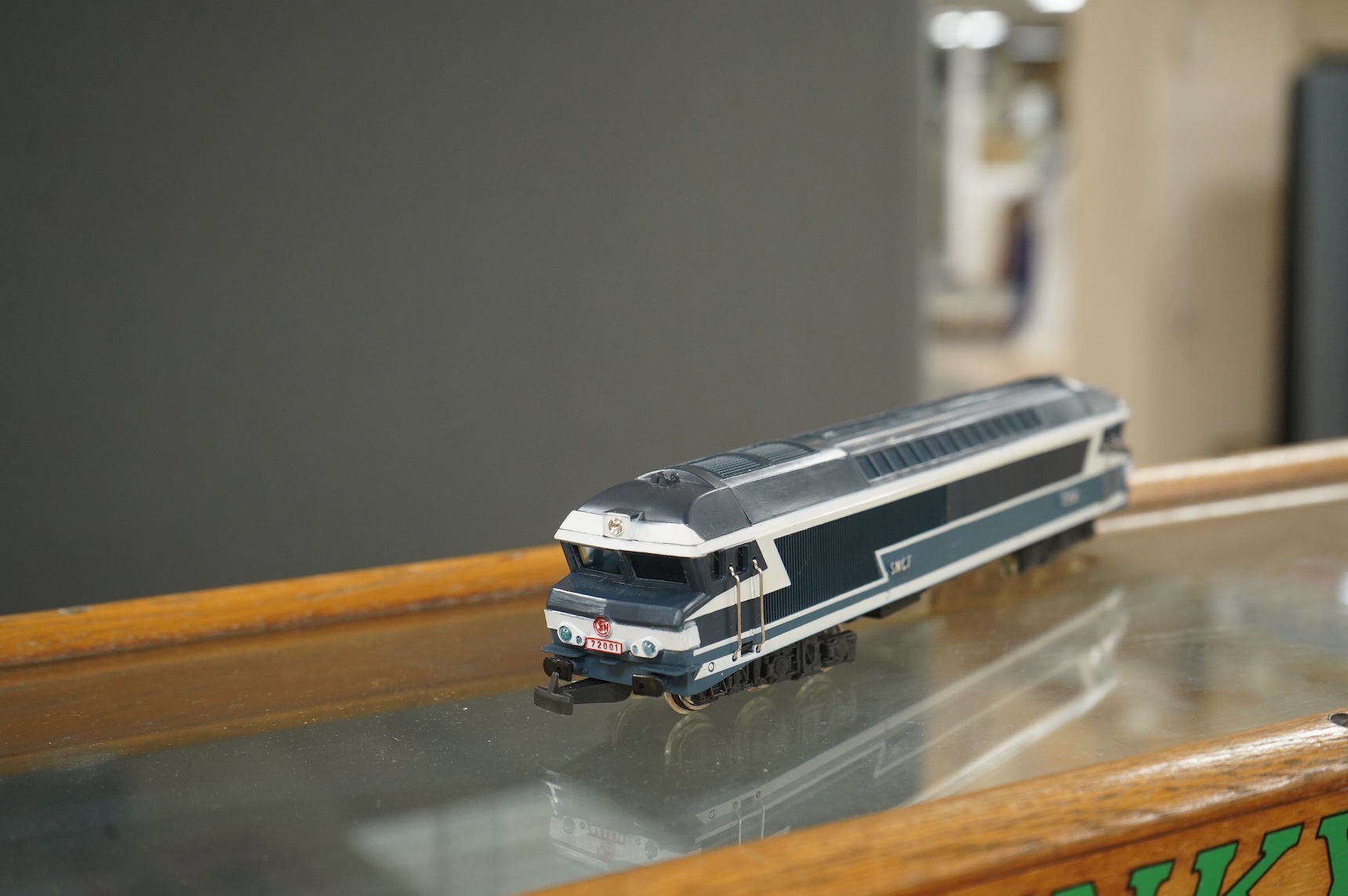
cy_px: 448
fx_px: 1646
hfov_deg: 44.5
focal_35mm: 44
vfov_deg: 30.5
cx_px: 674
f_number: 6.3
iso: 2500
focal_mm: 44
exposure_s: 1/100
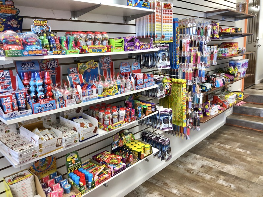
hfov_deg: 63.4
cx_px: 132
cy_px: 98
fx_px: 213
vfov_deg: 49.7
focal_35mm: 28
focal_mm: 3.99
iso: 100
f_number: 1.8
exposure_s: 1/120
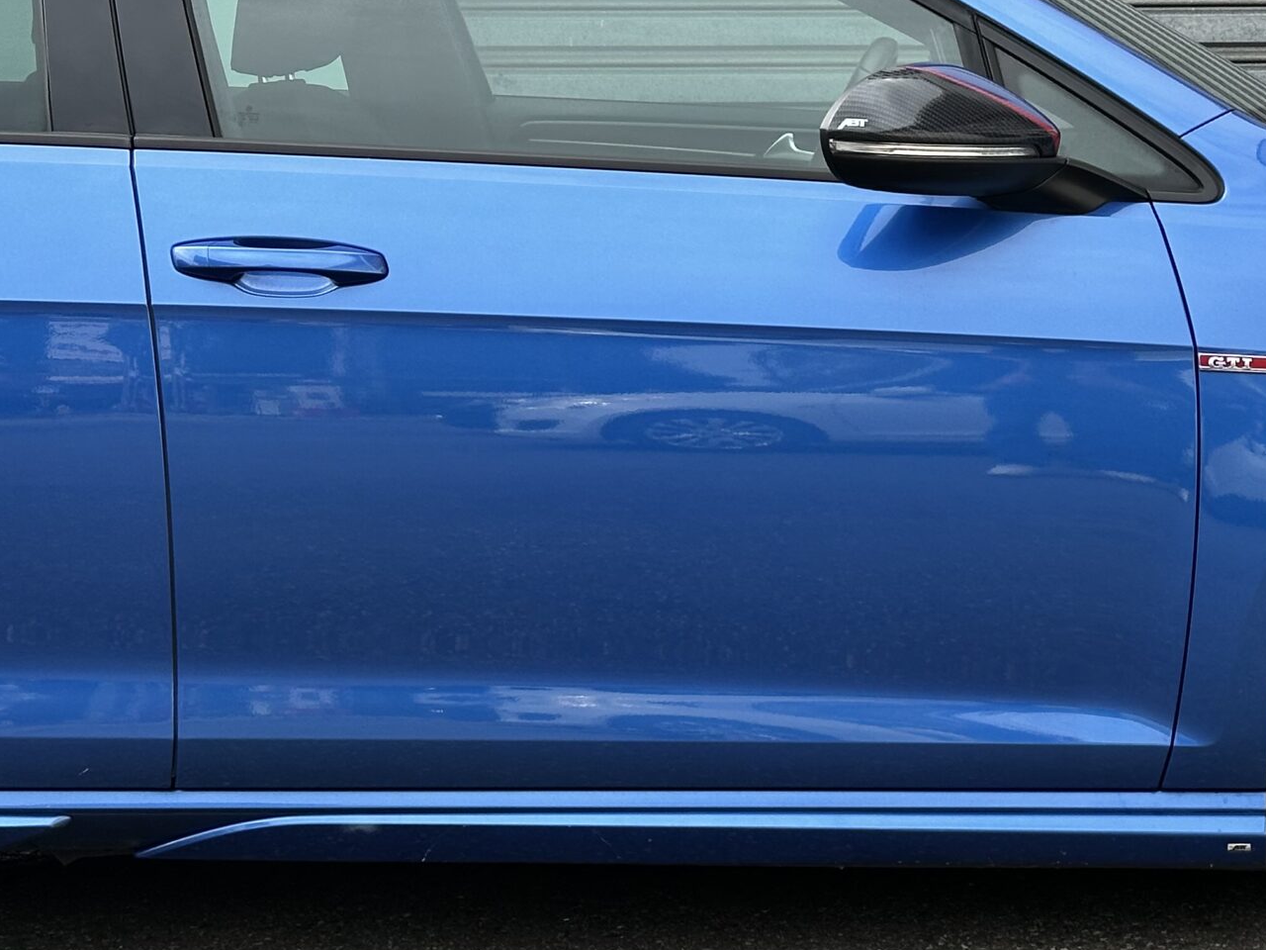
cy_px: 297
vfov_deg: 15.4
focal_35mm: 96
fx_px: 3511
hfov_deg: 19.9
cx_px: 1215
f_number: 1.78
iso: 64
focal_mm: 6.86
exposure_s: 1/962
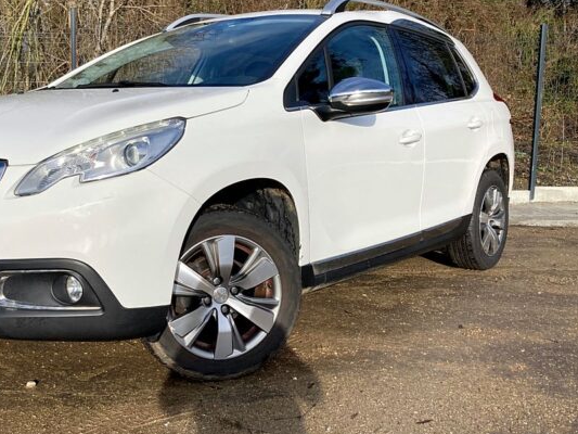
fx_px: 701
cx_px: 185
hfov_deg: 44.0
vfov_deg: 34.3
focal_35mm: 42
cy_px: 202
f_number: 1.8
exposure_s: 1/2667
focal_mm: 3.99
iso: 20
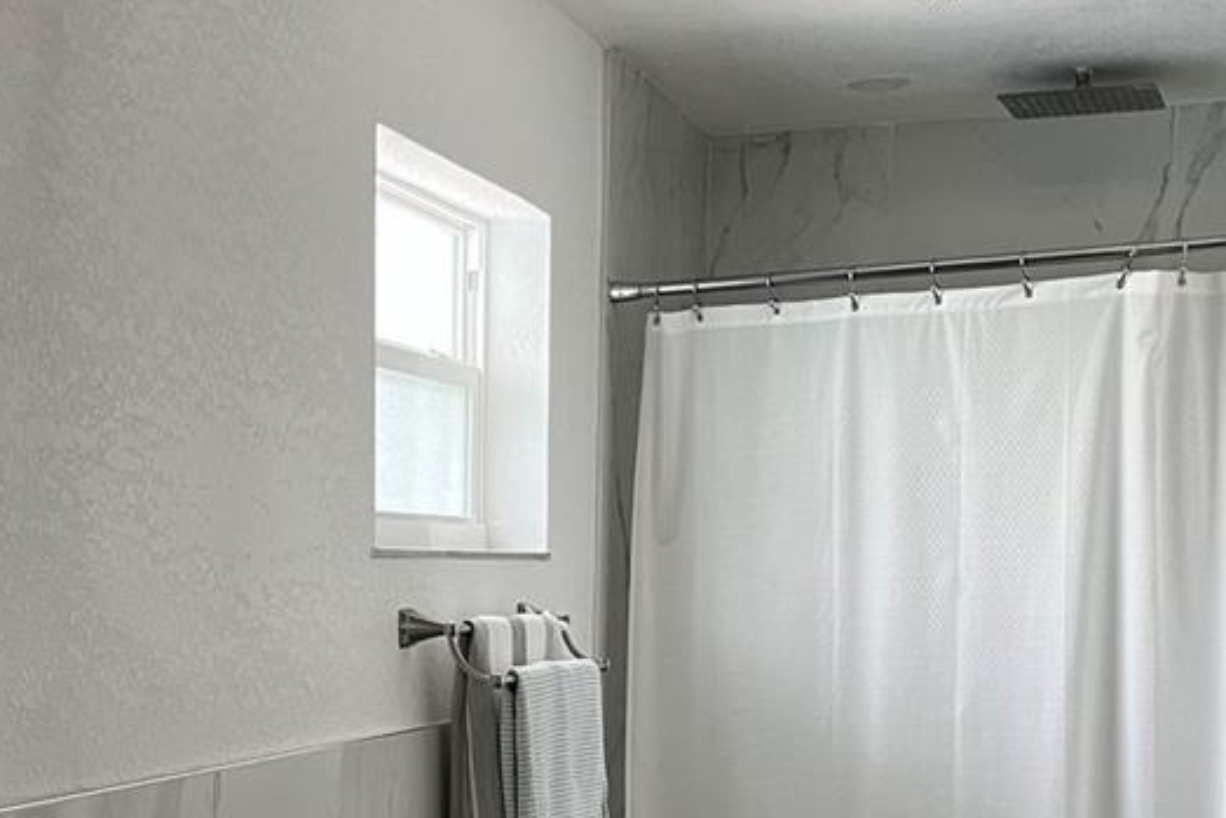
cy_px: 818
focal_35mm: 62
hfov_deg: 32.1
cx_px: 406
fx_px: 2112
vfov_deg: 21.2
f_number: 1.6
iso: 200
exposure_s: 1/60
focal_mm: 5.1
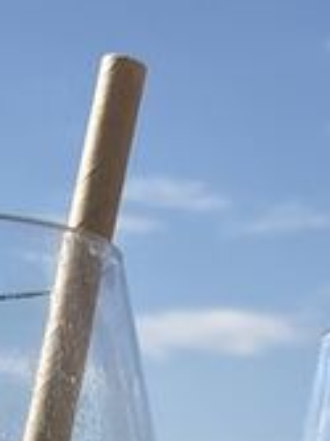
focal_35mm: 181
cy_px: 866
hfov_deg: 8.2
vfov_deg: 10.1
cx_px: 224
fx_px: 2304
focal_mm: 3.99
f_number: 1.8
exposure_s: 1/3247
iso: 20
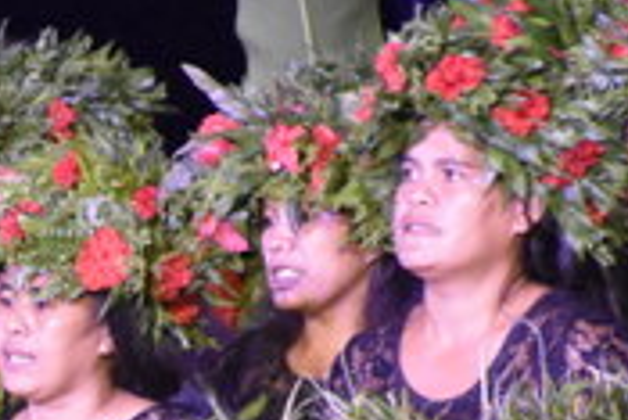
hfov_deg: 3.1
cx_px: -305
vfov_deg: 2.1
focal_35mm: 668
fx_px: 11662
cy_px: 634
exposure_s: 1/60
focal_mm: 122
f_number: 5.6
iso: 8000
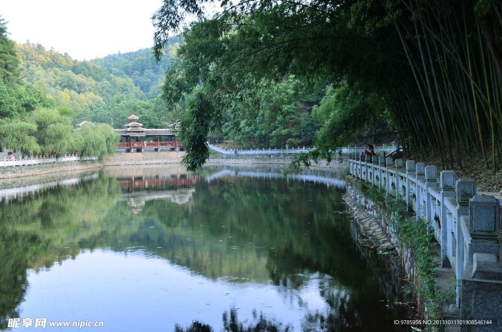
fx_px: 501
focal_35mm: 36
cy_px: 166
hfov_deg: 53.2
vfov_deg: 36.7
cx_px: 251
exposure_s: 1/60
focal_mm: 24
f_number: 8
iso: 560
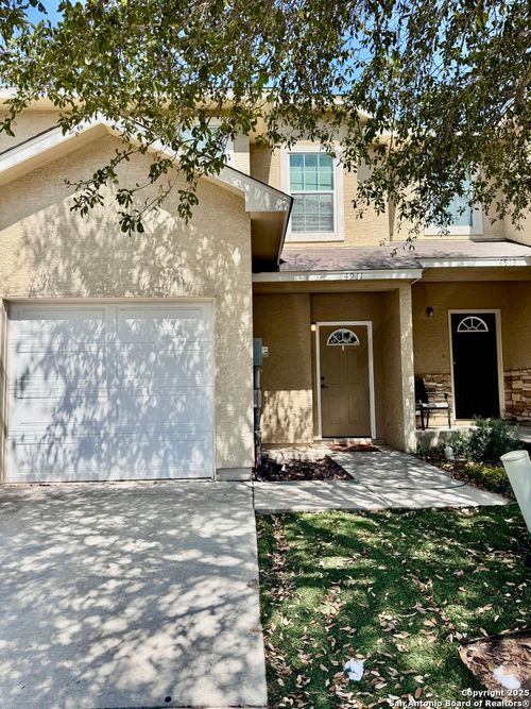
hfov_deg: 56.8
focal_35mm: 24
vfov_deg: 71.6
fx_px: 491
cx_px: 266
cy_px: 354
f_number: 1.78
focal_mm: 6.76
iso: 80
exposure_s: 1/2105
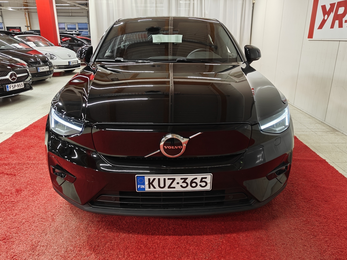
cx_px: 174
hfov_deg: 65.3
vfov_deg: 51.4
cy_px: 130
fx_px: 271
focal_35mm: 27
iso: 100
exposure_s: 1/60
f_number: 1.8
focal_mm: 5.59
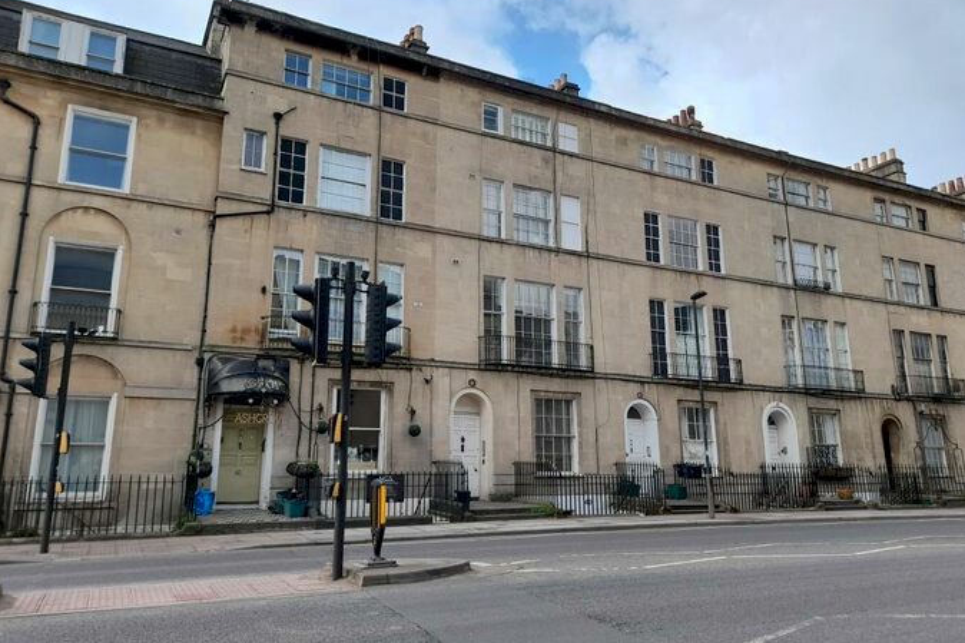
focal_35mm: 27
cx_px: 488
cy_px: 309
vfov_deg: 47.9
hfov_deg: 67.4
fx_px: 724
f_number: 2
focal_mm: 4.6
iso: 20
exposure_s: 1/427
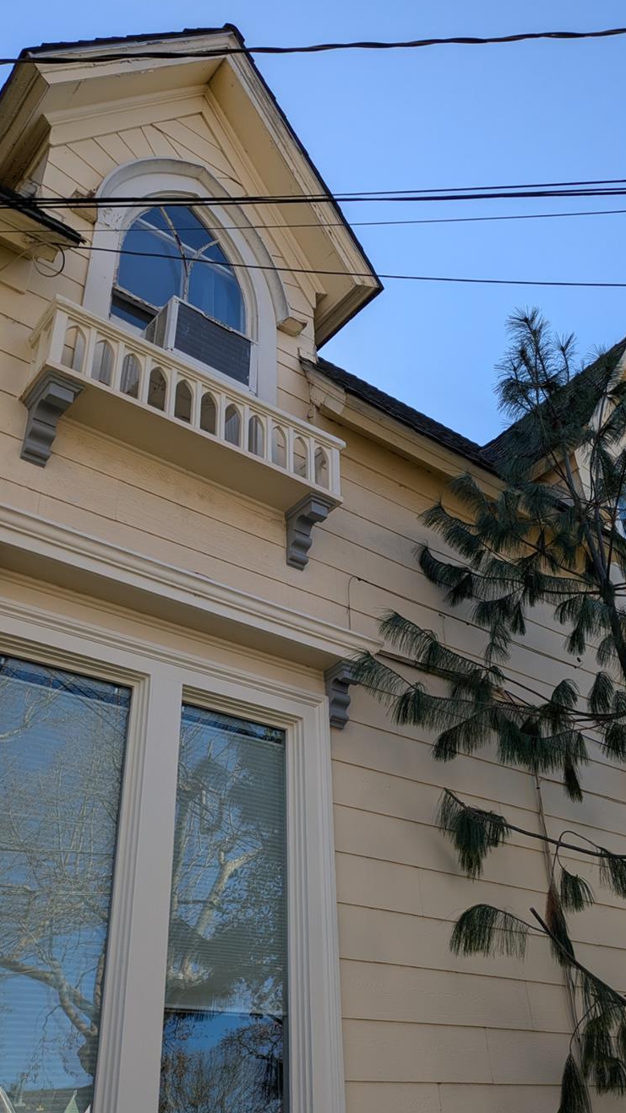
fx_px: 915
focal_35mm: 31
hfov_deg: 37.6
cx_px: 379
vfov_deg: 62.6
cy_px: 571
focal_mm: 5.43
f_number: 1.89
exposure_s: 1/1821
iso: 52
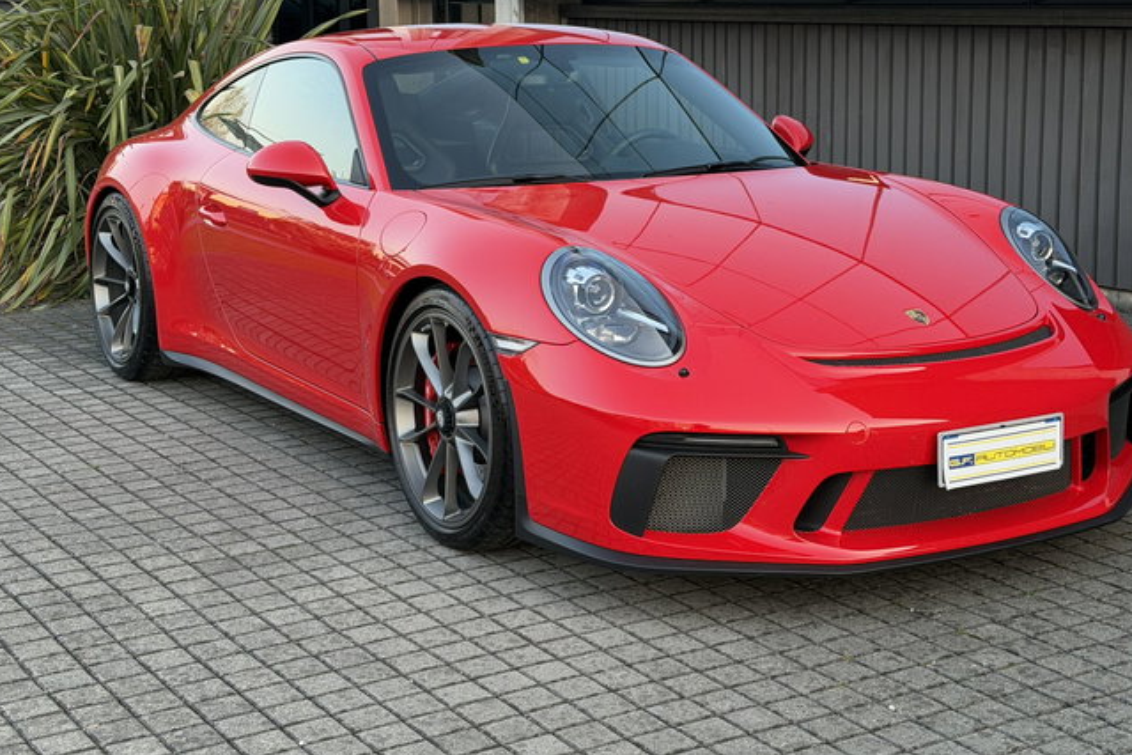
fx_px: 1887
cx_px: 611
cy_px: 294
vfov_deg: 22.6
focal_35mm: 60
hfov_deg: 33.4
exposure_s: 1/171
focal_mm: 6.76
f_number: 1.78
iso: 64
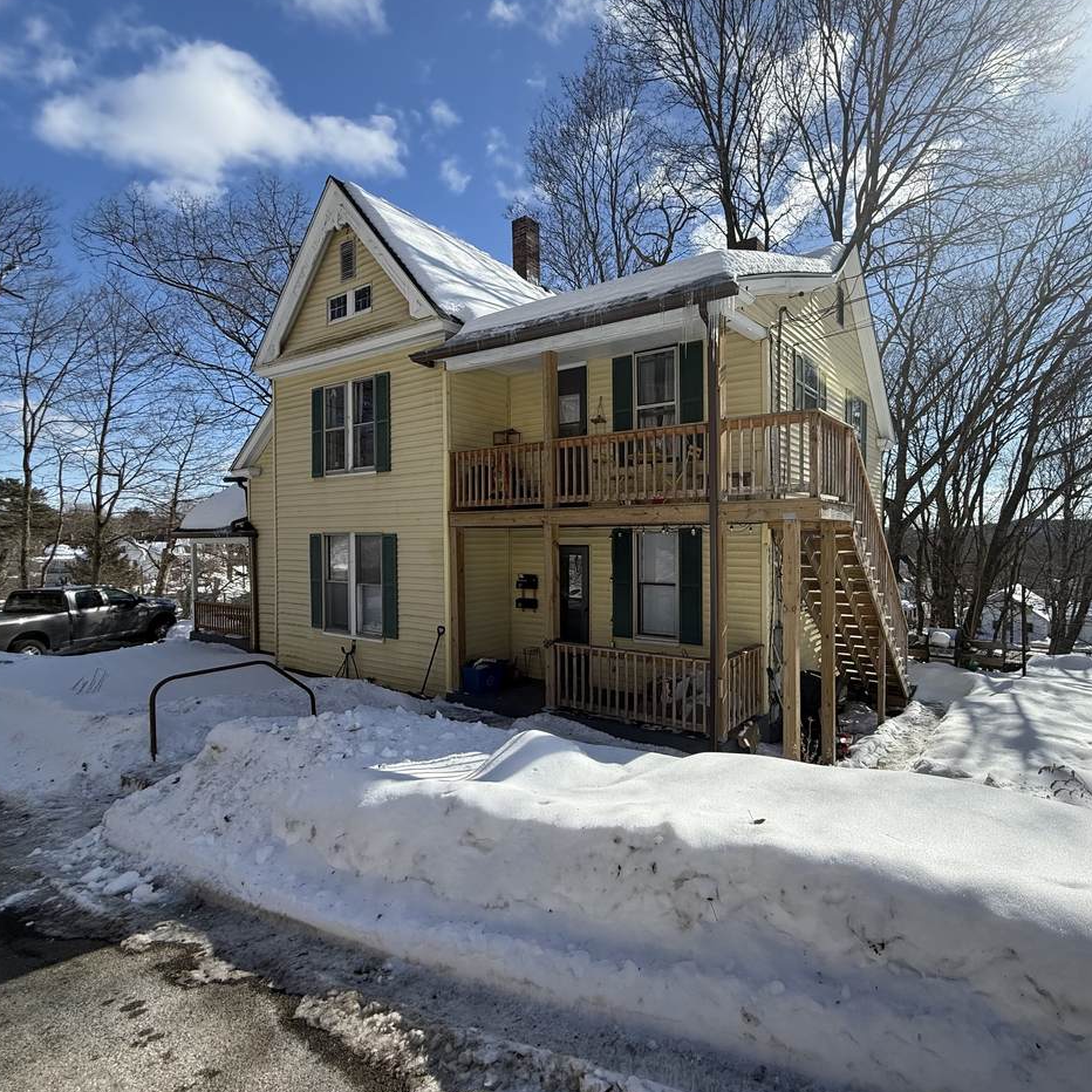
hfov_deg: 82.4
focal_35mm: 17
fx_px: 607
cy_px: 546
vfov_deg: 84.0
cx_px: 682
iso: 64
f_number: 2.2
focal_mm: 2.22
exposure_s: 1/2410
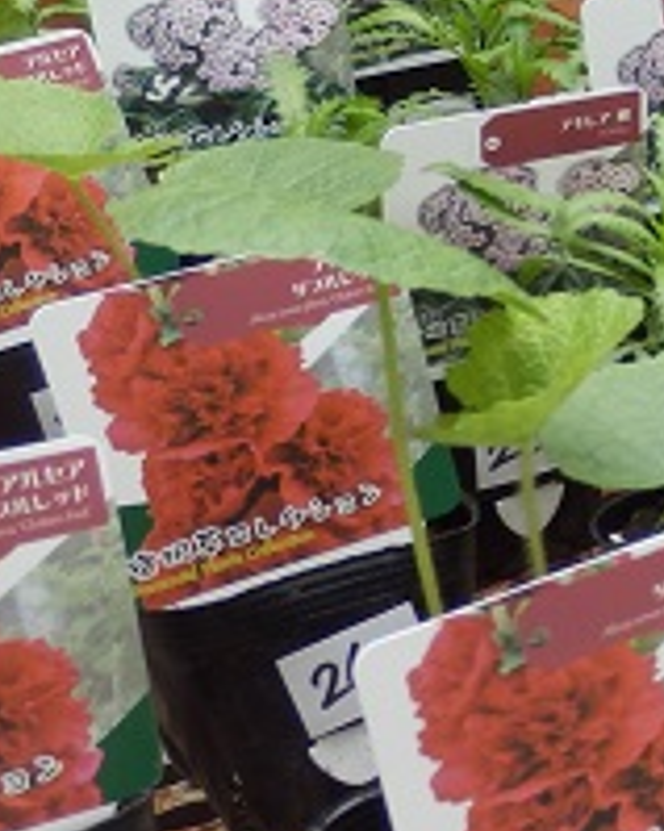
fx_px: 2262
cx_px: 1512
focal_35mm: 92
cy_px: 451
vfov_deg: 20.8
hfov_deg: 13.2
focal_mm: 4.5
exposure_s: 1/125
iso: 80
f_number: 3
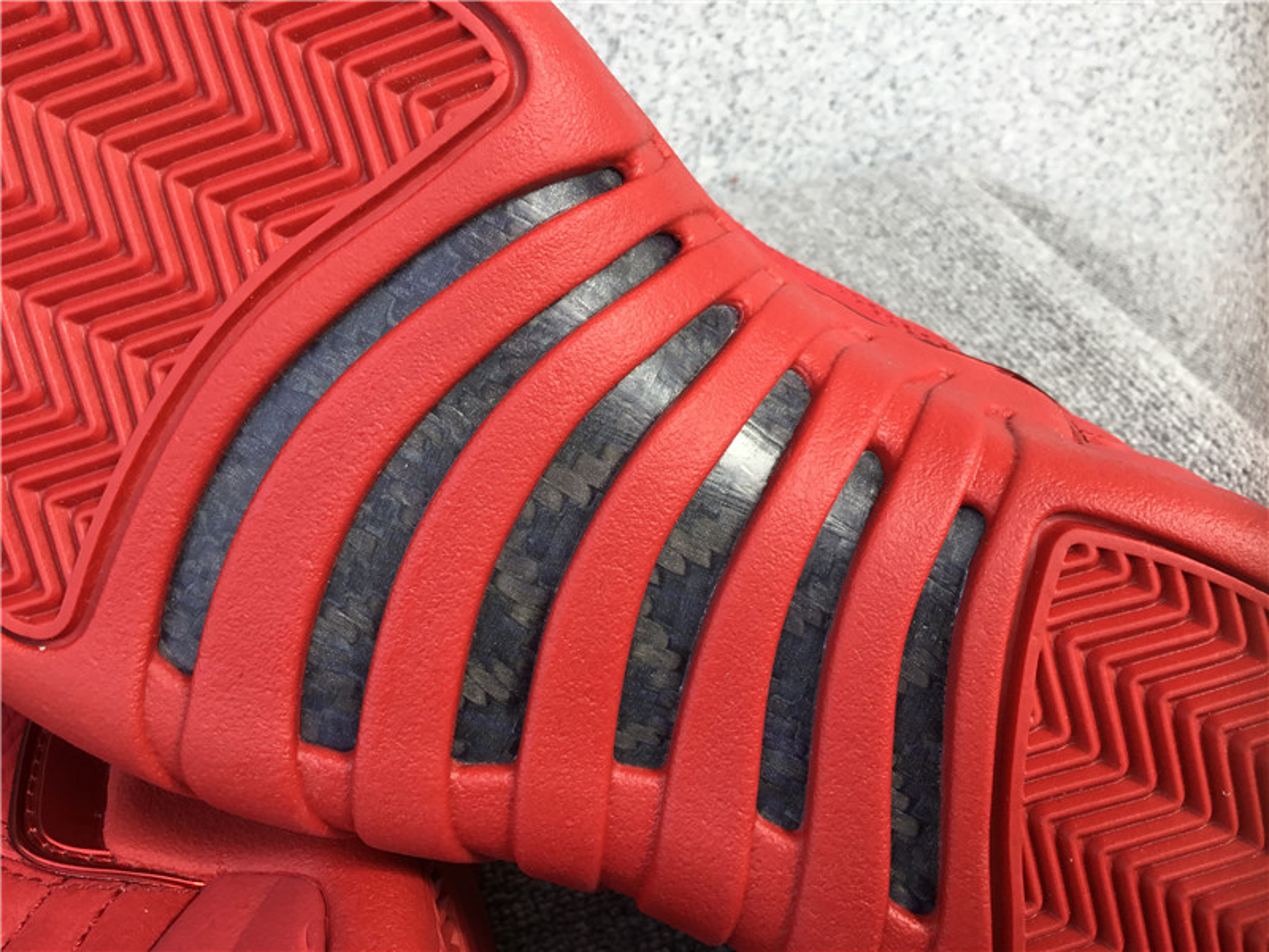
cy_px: 476
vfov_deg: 45.4
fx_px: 1136
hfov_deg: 58.4
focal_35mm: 31
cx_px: 634
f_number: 2.4
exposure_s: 1/176
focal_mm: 3.3
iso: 25
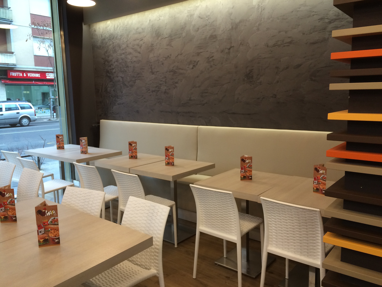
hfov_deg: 61.7
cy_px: 144
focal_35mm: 29
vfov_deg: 48.2
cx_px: 191
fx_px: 320
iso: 125
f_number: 2.2
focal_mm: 4.15
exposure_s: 1/33
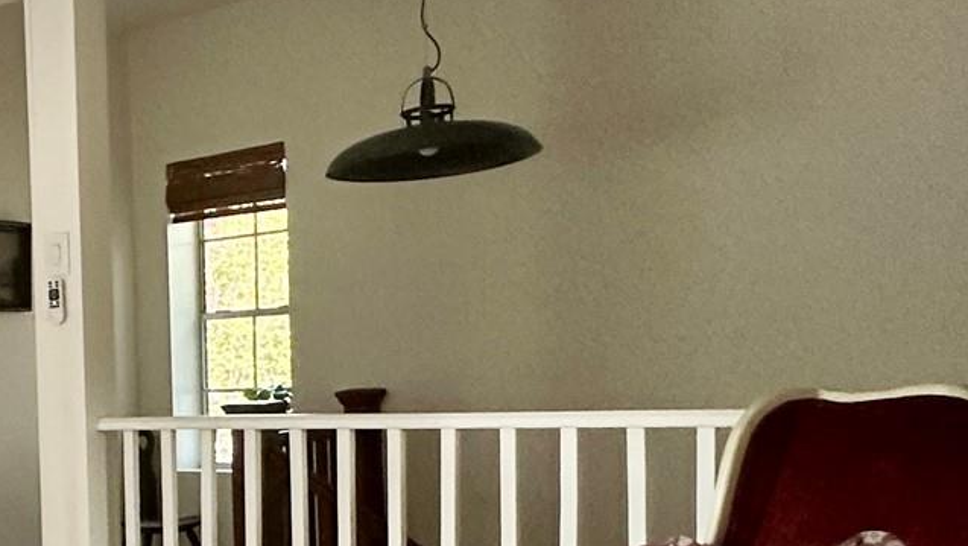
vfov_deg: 24.0
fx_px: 1258
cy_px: 453
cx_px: -319
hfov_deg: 31.4
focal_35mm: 49
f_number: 2.2
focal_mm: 2.22
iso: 400
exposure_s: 1/60
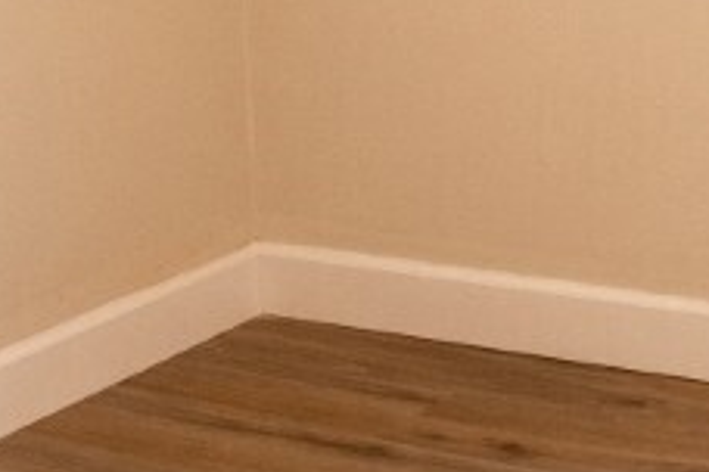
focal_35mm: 121
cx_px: 880
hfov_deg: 16.2
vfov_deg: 11.1
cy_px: -115
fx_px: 2383
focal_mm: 24
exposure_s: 1/250
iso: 1000
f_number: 7.1
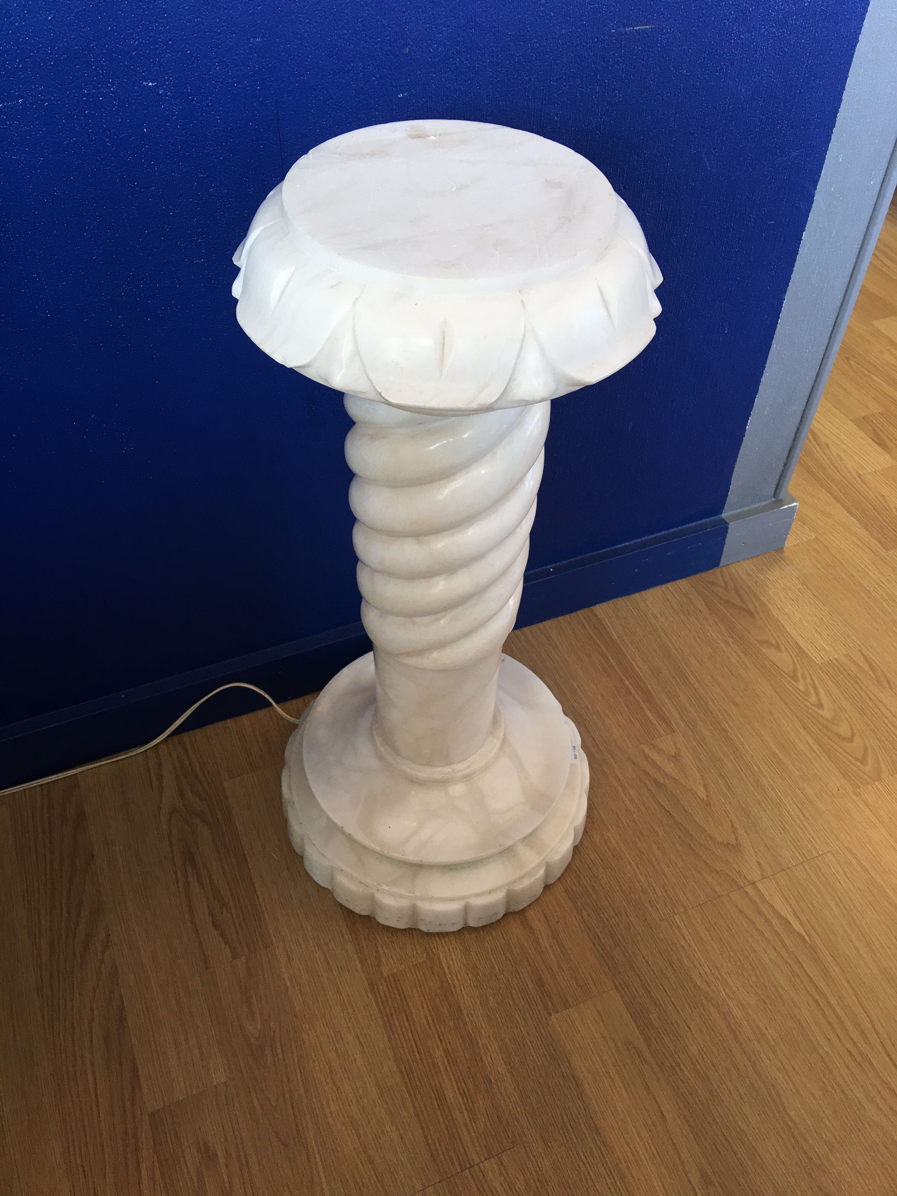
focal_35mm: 29
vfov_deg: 61.7
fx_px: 1002
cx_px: 448
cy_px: 598
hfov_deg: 48.2
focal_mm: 4.15
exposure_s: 1/33
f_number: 2.2
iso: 25
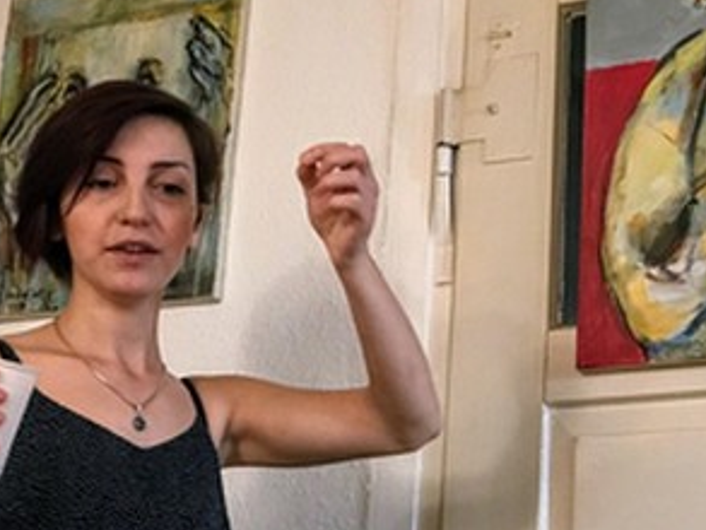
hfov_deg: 26.3
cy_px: 201
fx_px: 1510
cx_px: 342
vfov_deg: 19.9
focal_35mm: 74
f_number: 2.8
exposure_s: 1/50
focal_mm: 6.6
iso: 400
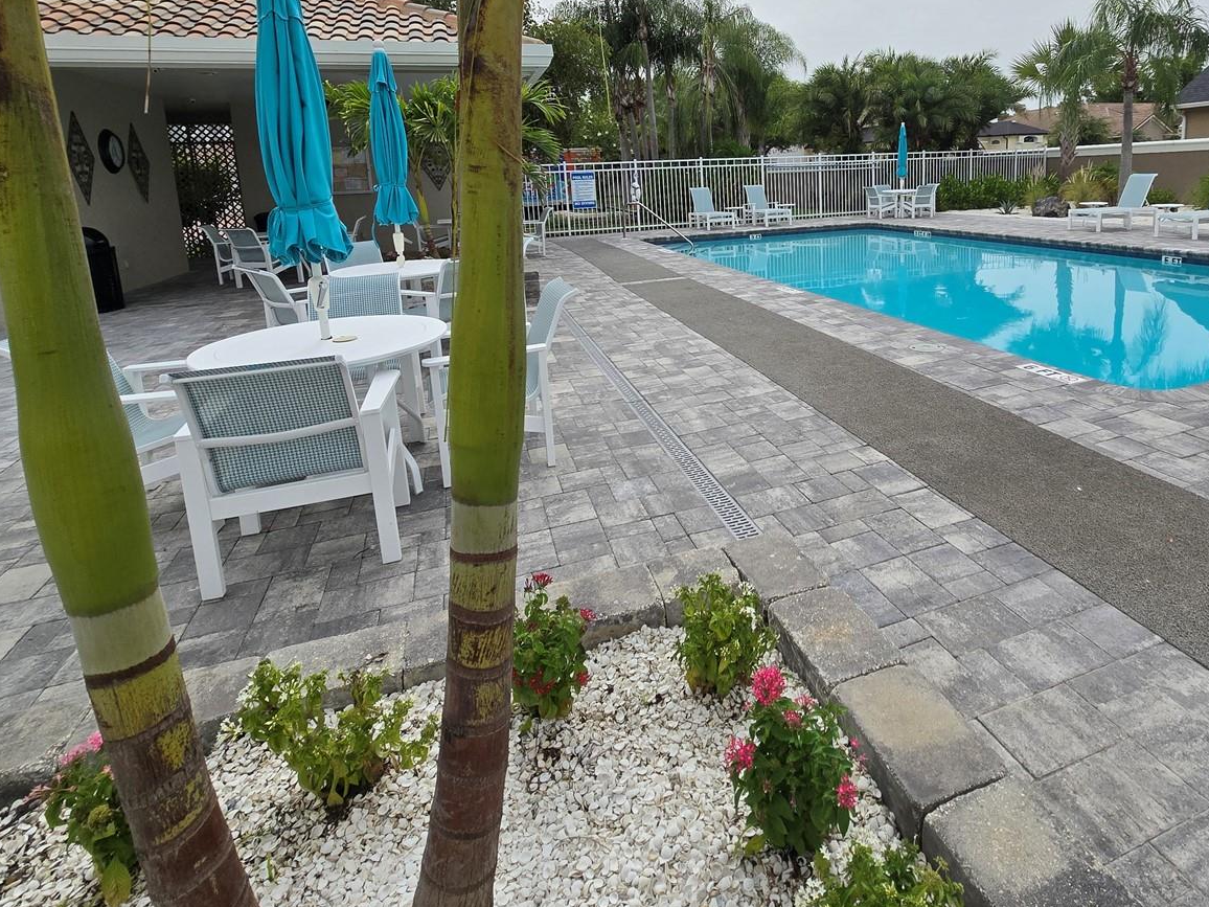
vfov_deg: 69.0
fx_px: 629
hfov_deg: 86.8
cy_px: 284
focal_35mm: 18
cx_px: 714
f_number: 2.2
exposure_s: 1/2252
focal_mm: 2.2
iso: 50
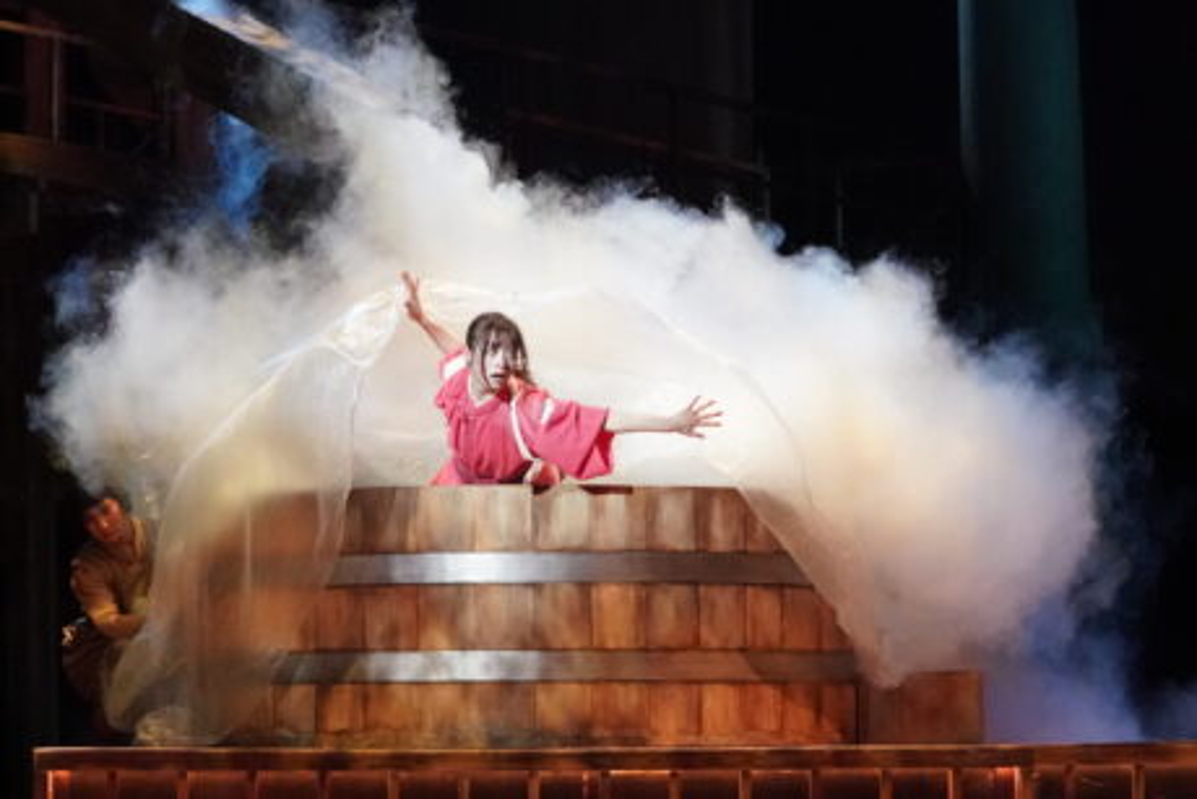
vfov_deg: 9.3
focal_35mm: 147
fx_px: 4889
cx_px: 598
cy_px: 400
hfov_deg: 14.0
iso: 12800
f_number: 4.5
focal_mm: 98
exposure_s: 1/160
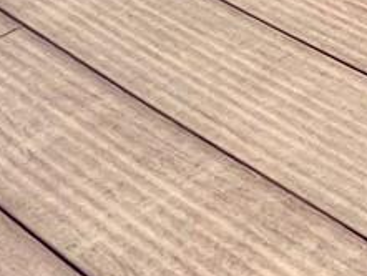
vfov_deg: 9.5
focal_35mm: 94
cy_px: -675
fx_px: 997
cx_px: 1184
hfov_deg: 10.6
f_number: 1.8
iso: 32
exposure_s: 1/3311
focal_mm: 1.57
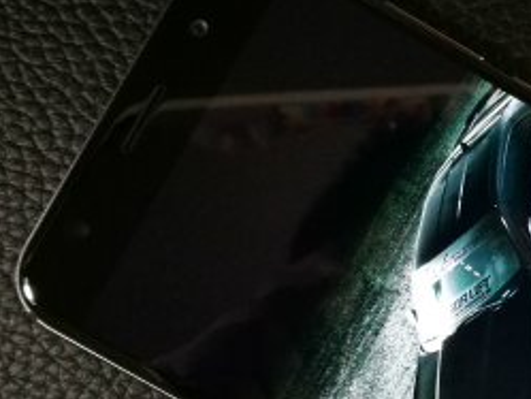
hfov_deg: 28.8
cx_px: 465
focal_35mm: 65
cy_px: 301
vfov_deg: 22.4
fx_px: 998
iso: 400
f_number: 2.2
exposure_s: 1/24
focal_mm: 4.5
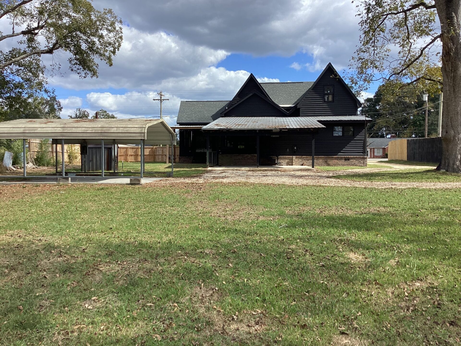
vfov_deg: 45.4
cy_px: 173
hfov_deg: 58.4
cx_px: 230
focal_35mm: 31
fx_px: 413
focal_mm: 3.3
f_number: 2.4
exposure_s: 1/727
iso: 25
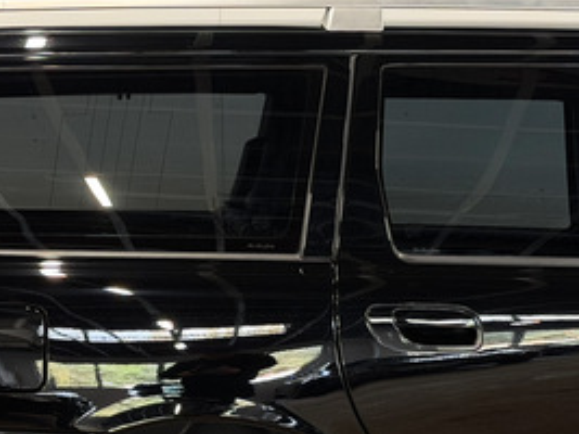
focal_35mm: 117
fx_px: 1956
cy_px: 336
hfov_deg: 16.8
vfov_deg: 12.6
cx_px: 245
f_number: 1.8
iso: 200
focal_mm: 6.76
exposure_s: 1/50
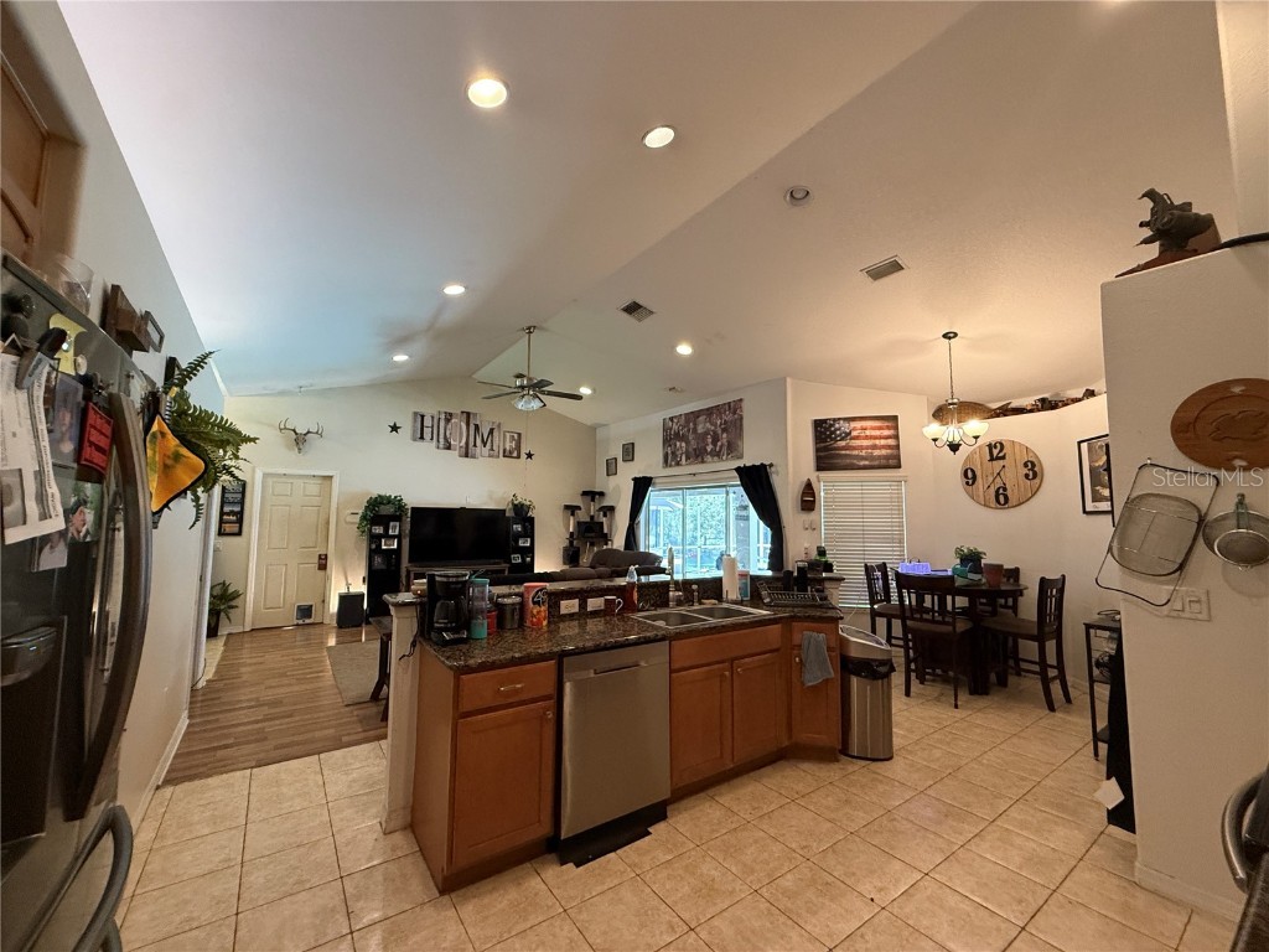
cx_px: 634
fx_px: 513
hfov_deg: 102.1
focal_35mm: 14
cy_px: 476
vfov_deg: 85.7
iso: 400
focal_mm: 2.22
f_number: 2.2
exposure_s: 1/60
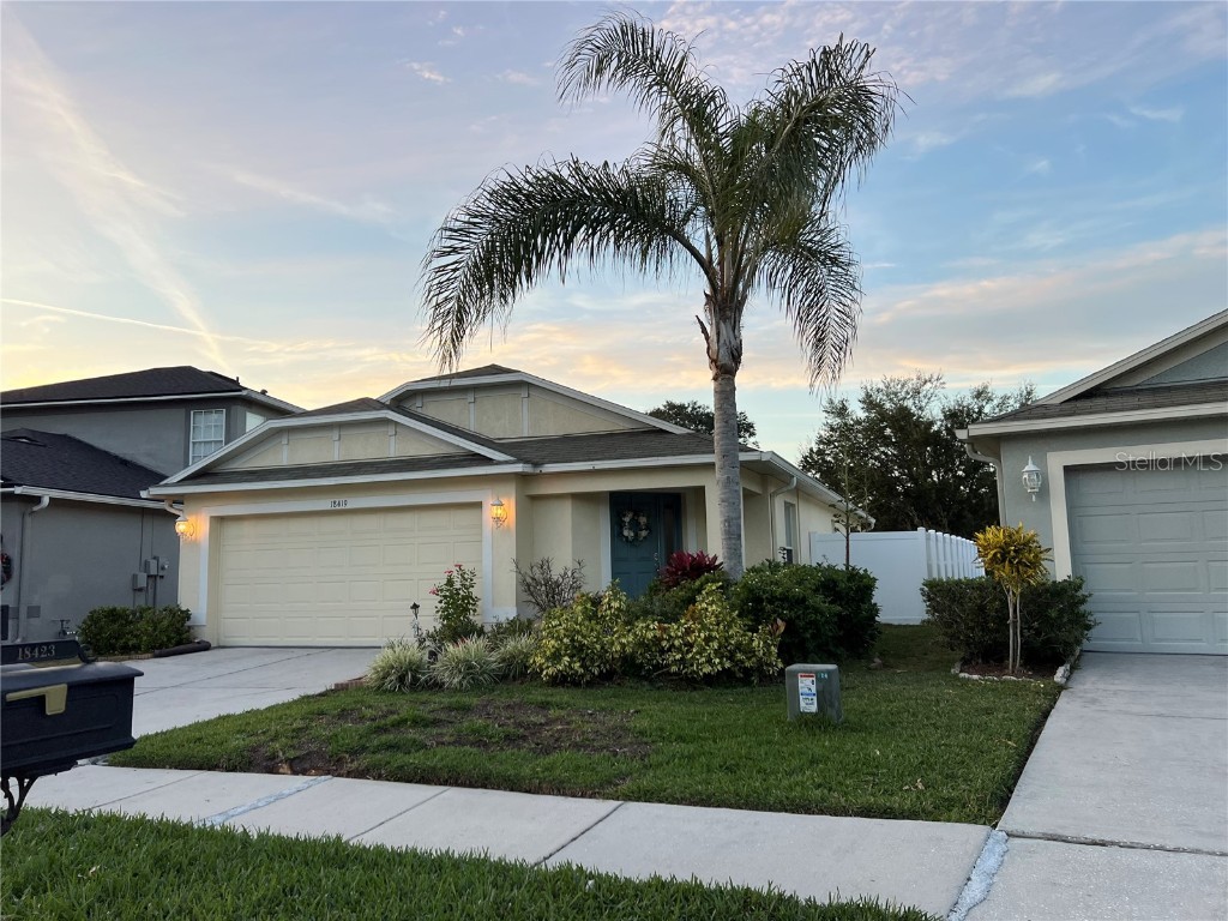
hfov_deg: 67.3
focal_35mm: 26
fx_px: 922
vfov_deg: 53.1
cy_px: 460
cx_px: 614
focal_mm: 5.7
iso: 50
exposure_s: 1/308
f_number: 1.5
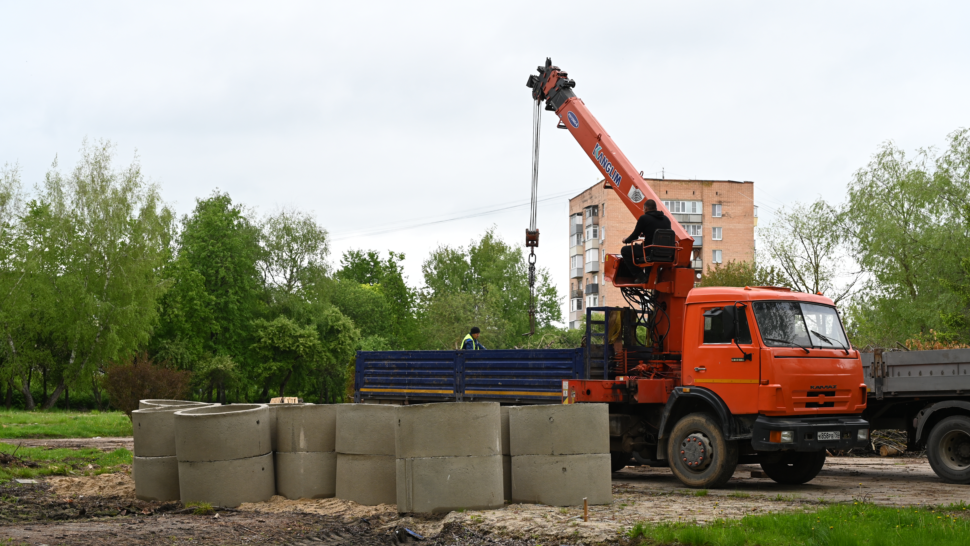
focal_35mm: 51
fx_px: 1312
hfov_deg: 40.6
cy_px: 310
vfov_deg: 23.5
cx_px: 483
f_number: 4
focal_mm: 48
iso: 200
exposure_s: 1/250
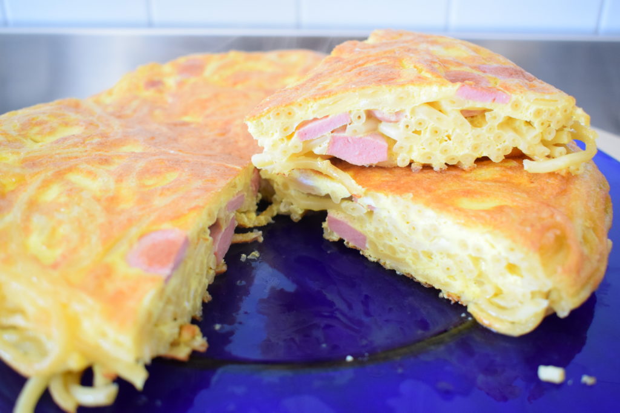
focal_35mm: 39
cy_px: 206
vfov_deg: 34.2
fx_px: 672
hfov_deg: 49.5
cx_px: 310
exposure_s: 1/125
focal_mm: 26
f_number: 4
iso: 1800
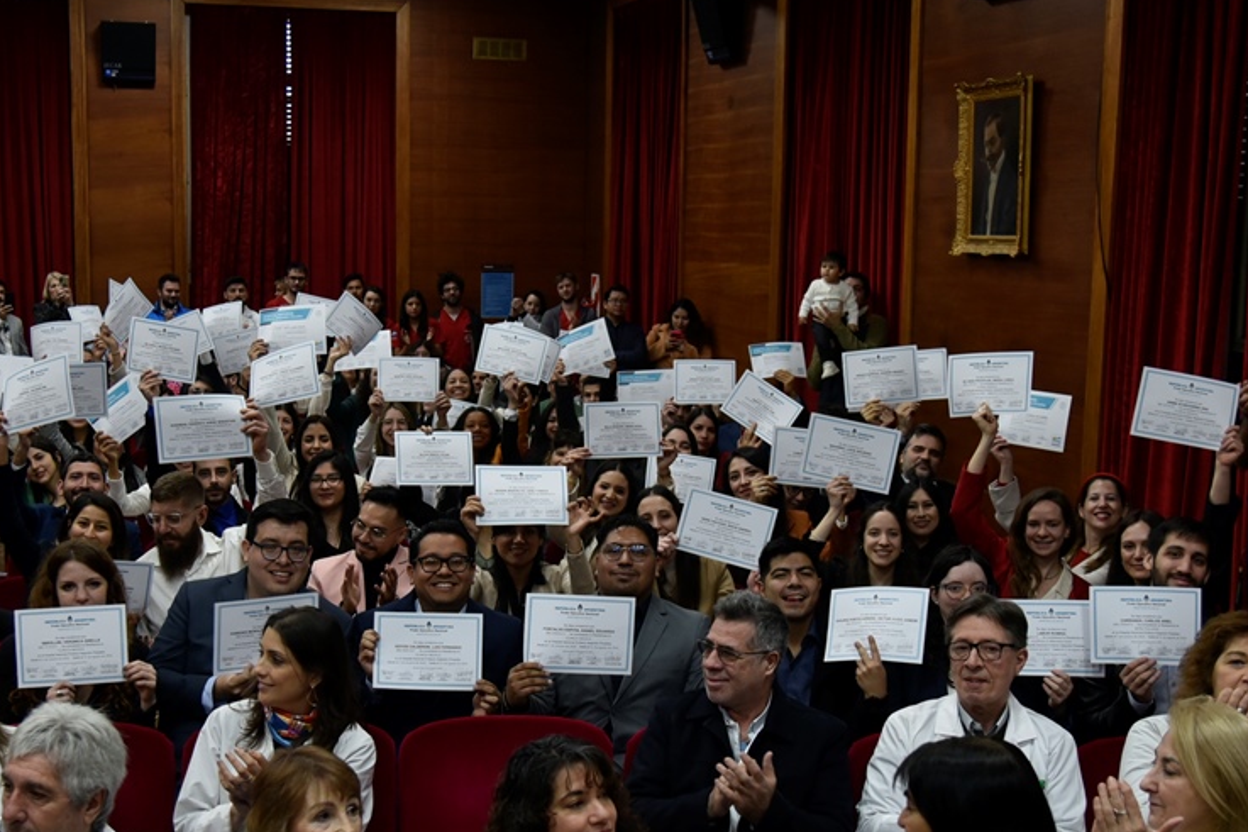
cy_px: 476
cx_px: 562
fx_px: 1698
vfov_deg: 27.5
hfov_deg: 40.3
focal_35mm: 49
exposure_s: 1/100
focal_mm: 32
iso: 1000
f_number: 4
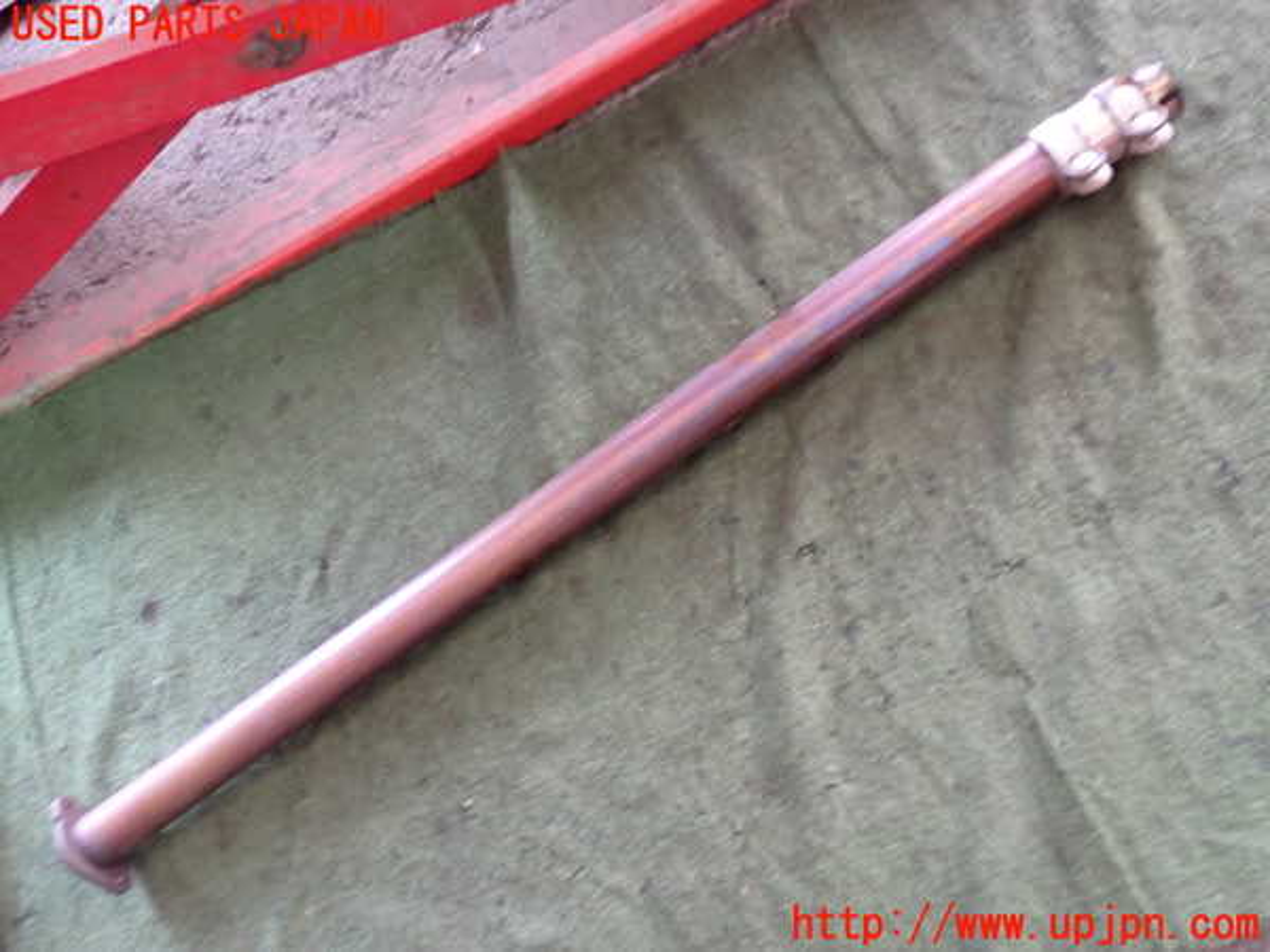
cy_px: 476
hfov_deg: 60.0
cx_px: 635
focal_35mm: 30
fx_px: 1101
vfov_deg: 46.8
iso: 400
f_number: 2.3
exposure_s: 1/30
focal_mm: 5.4
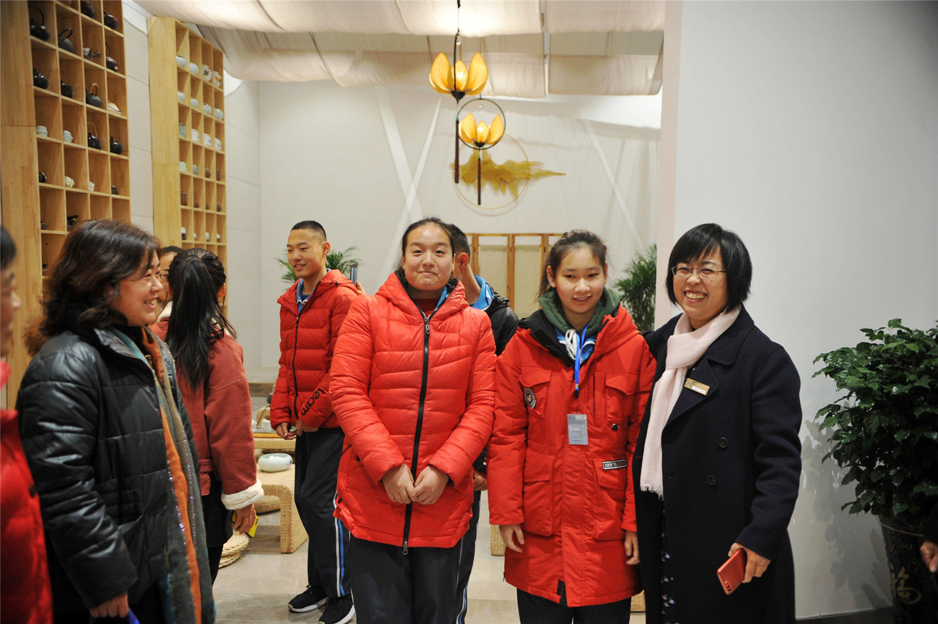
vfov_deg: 37.8
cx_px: 469
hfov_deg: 54.5
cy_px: 312
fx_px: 911
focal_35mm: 35
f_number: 4
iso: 1000
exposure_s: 1/60
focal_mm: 35
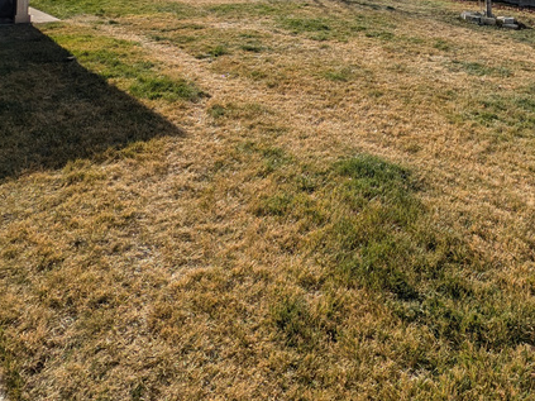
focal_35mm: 29
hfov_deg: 60.3
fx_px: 448
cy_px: -42
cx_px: 353
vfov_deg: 39.3
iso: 37
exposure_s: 1/4237
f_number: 1.95
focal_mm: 2.23
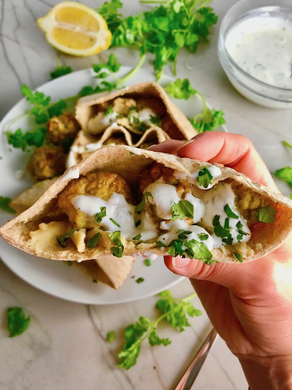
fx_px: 315
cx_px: 146
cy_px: 195
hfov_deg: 49.7
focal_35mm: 28
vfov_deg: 63.4
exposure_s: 1/120
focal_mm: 3.99
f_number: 1.8
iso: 40
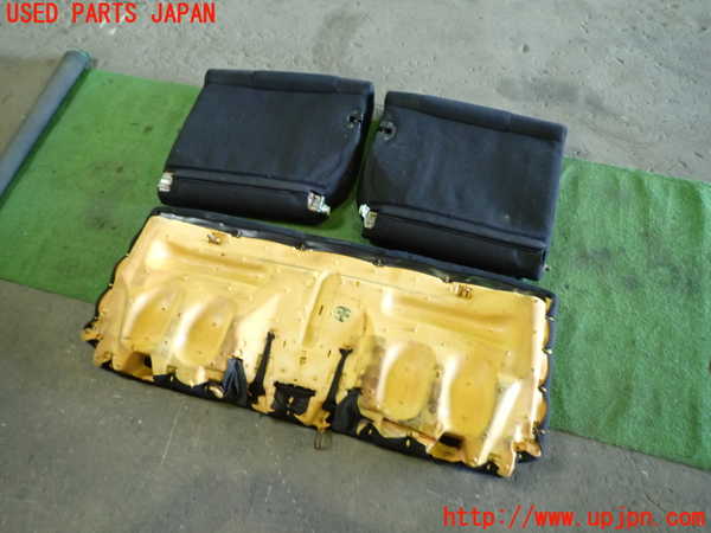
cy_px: 266
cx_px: 356
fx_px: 513
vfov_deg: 54.9
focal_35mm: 25
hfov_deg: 69.4
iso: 320
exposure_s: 1/30
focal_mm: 4.5
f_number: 2
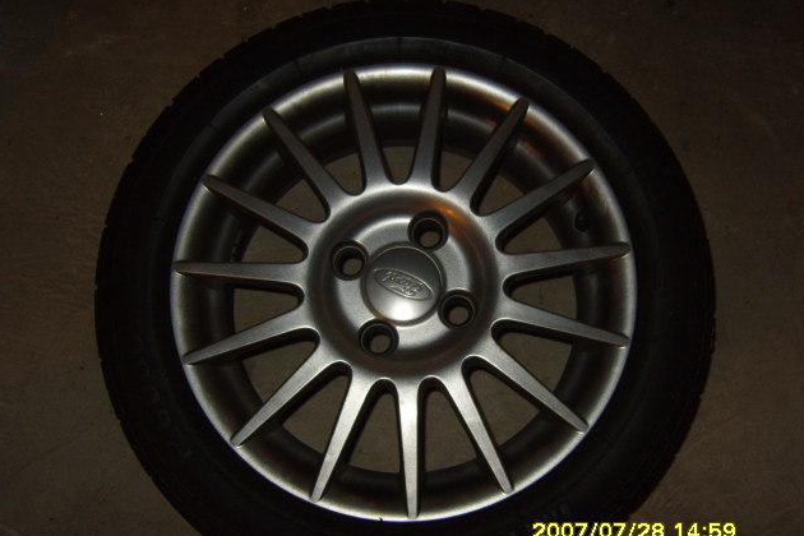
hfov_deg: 51.9
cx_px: 405
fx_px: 826
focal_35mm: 37
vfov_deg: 35.9
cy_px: 288
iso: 100
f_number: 2.8
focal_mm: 7.4
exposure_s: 1/30
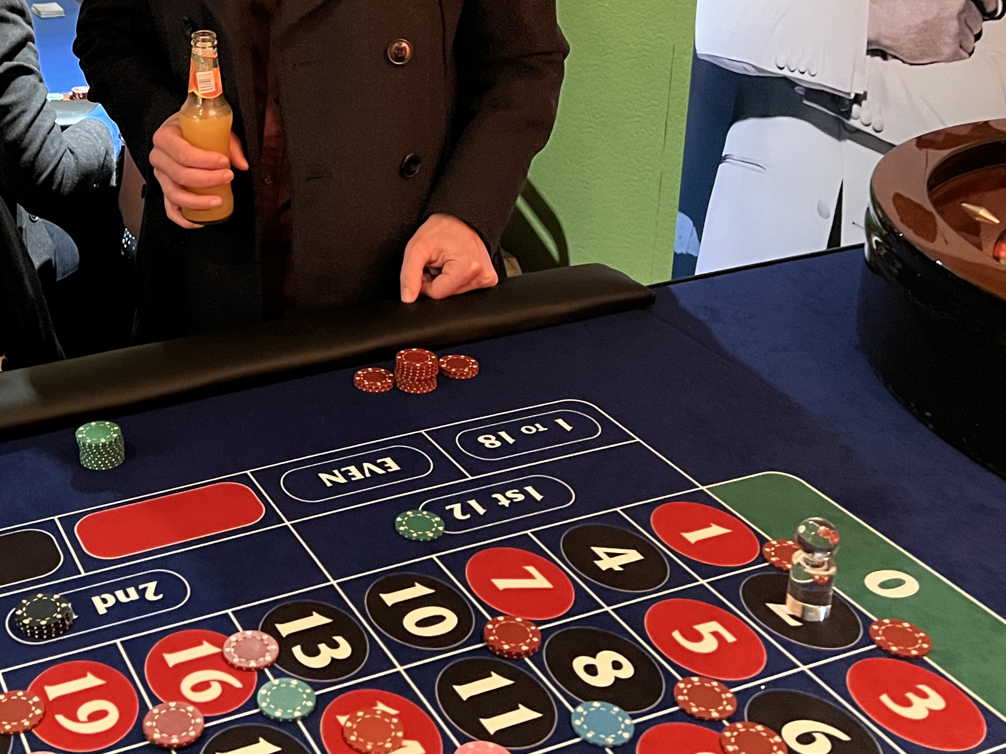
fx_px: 1424
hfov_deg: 37.7
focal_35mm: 49
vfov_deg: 28.9
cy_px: 122
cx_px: 218
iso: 640
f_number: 1.5
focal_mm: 5.7
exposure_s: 1/25
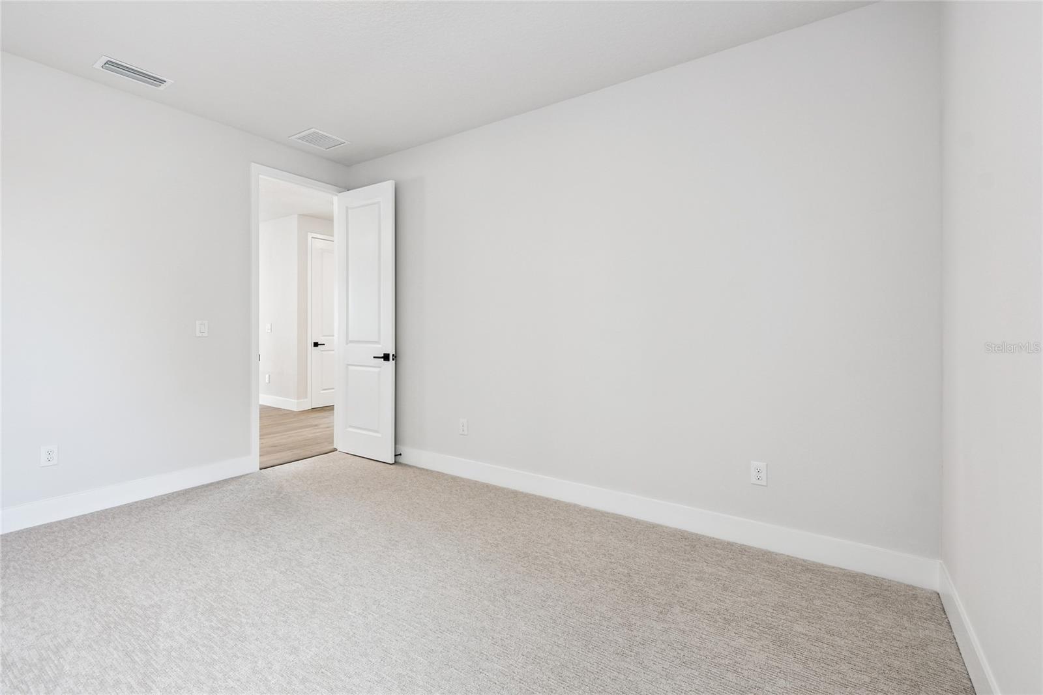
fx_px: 434
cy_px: 348
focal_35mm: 15
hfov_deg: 100.4
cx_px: 522
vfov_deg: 77.3
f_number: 7.1
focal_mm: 10
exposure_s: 1/6
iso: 100
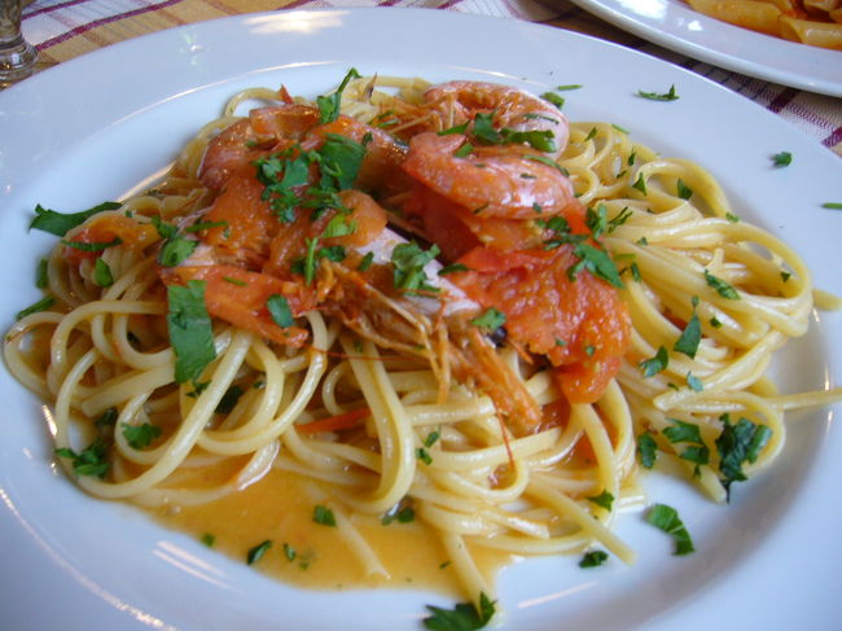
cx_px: 421
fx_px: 851
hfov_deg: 52.6
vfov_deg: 40.7
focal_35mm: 35
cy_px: 316
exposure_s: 1/40
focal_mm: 5.8
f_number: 2.8
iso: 80
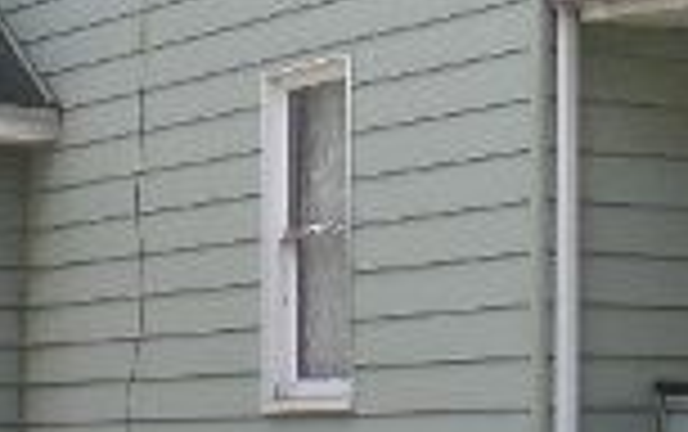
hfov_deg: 13.4
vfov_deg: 8.5
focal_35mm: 155
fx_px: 2909
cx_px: 594
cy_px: 58
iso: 80
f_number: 3.4
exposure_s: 1/350
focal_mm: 6.2
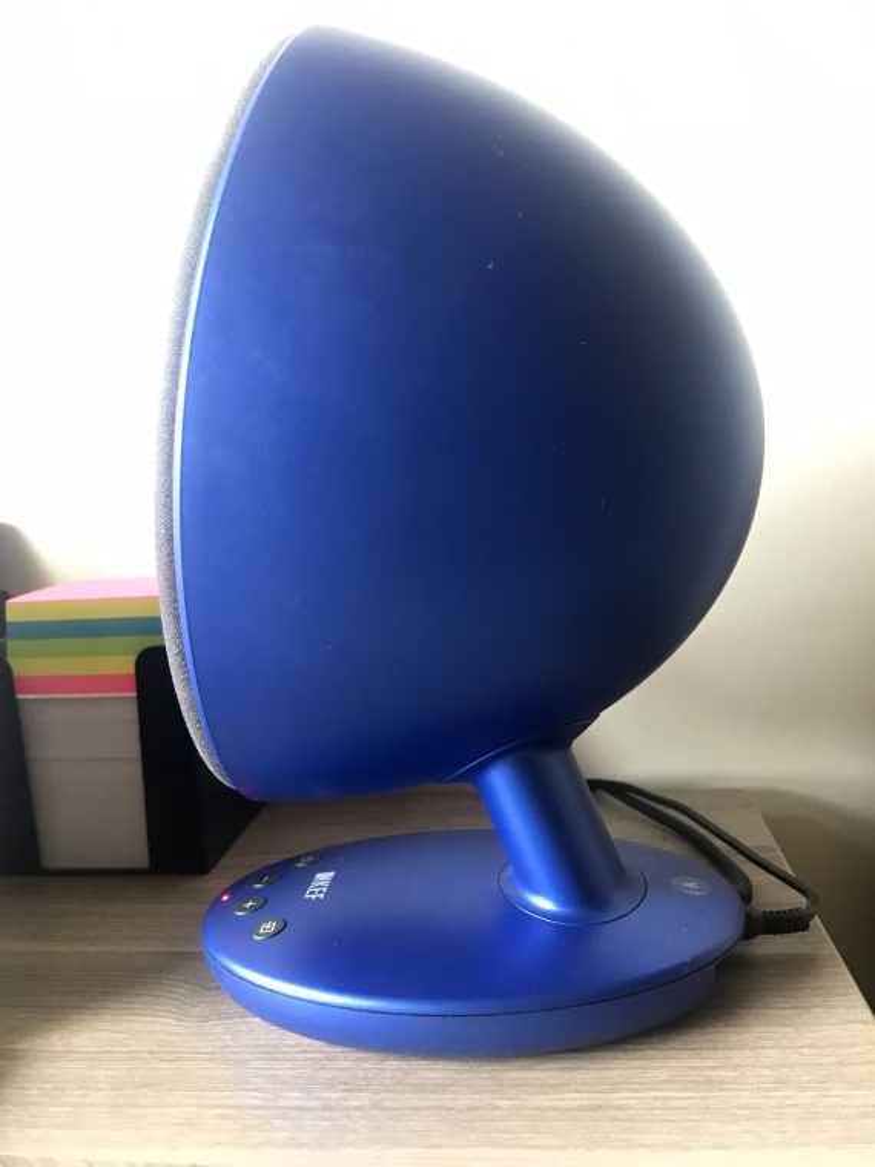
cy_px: 584
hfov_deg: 49.7
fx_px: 944
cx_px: 438
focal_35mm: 28
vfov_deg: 63.4
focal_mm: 3.99
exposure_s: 1/14
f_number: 1.8
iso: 100
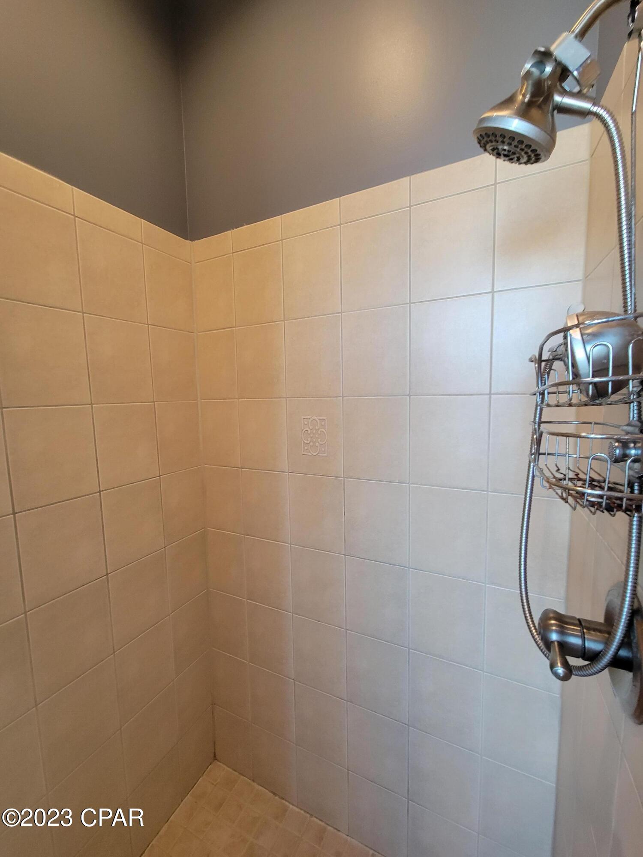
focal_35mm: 13
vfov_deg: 106.2
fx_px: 322
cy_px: 428
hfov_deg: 89.9
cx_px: 322
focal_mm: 2.2
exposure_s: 1/60
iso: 250
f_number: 2.2
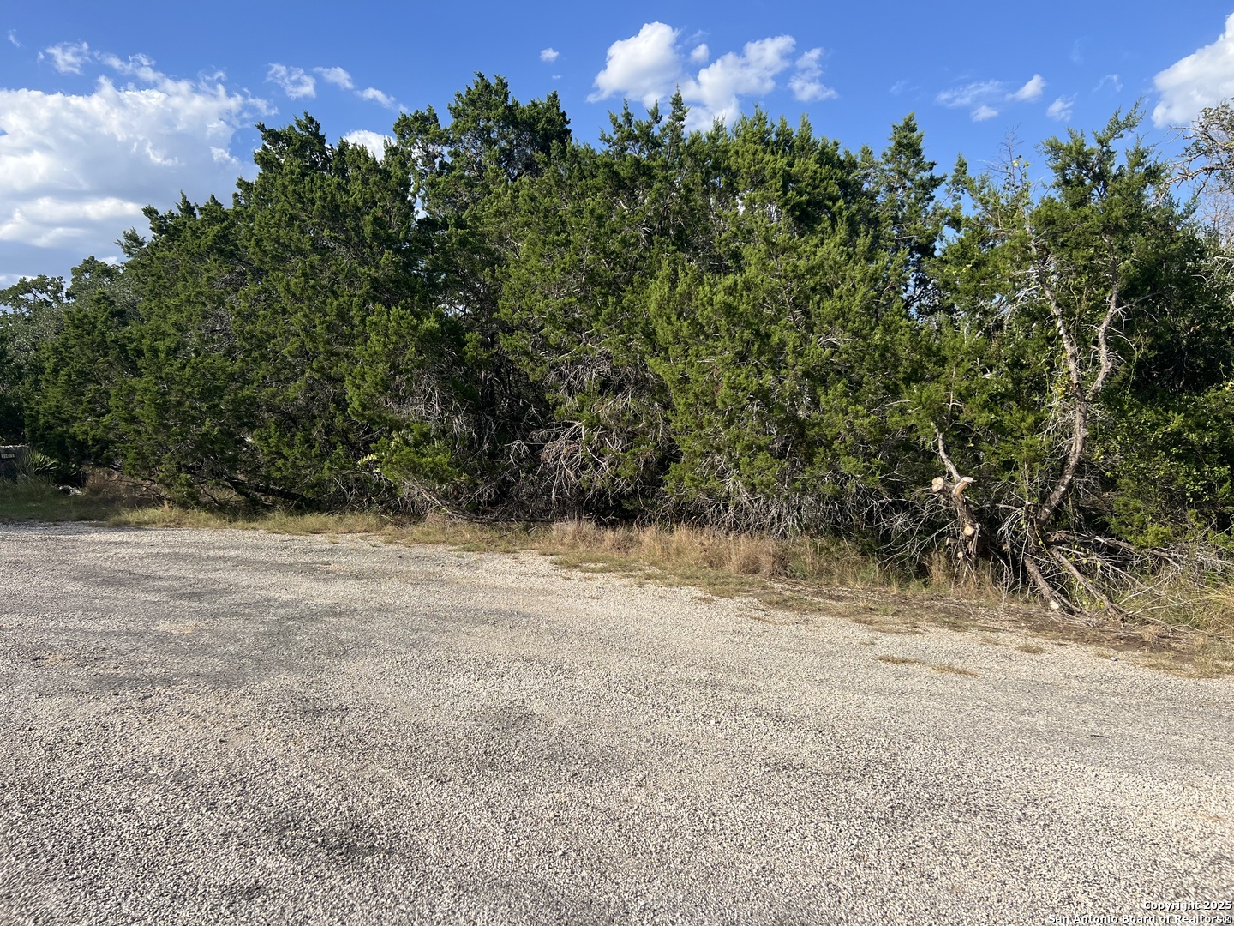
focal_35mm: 26
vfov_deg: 53.1
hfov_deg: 67.3
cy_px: 463
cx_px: 617
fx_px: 927
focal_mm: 5.7
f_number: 1.5
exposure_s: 1/3571
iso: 50
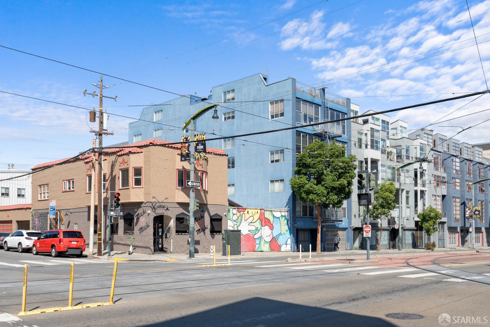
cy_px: 164
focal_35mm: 35
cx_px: 245
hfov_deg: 54.4
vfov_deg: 37.9
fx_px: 476
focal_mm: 35
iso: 100
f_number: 8
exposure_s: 1/400
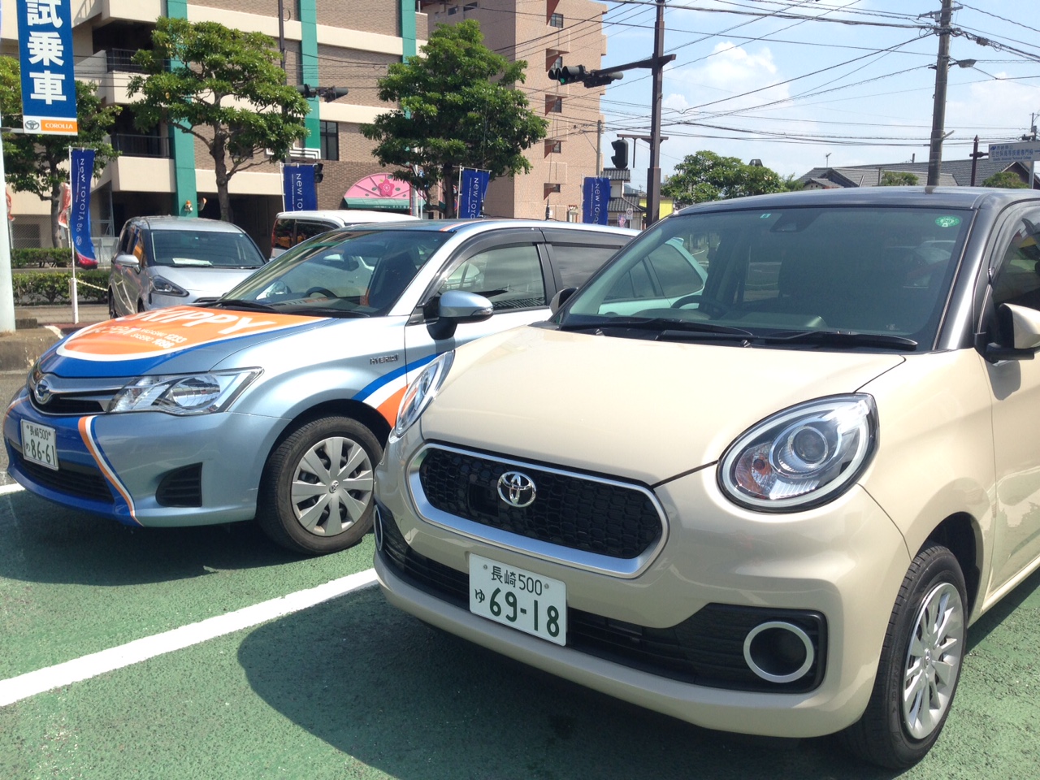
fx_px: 991
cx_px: 520
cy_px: 390
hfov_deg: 55.4
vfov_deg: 42.9
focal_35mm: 33
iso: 50
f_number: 2.4
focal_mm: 4.12
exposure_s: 1/1130
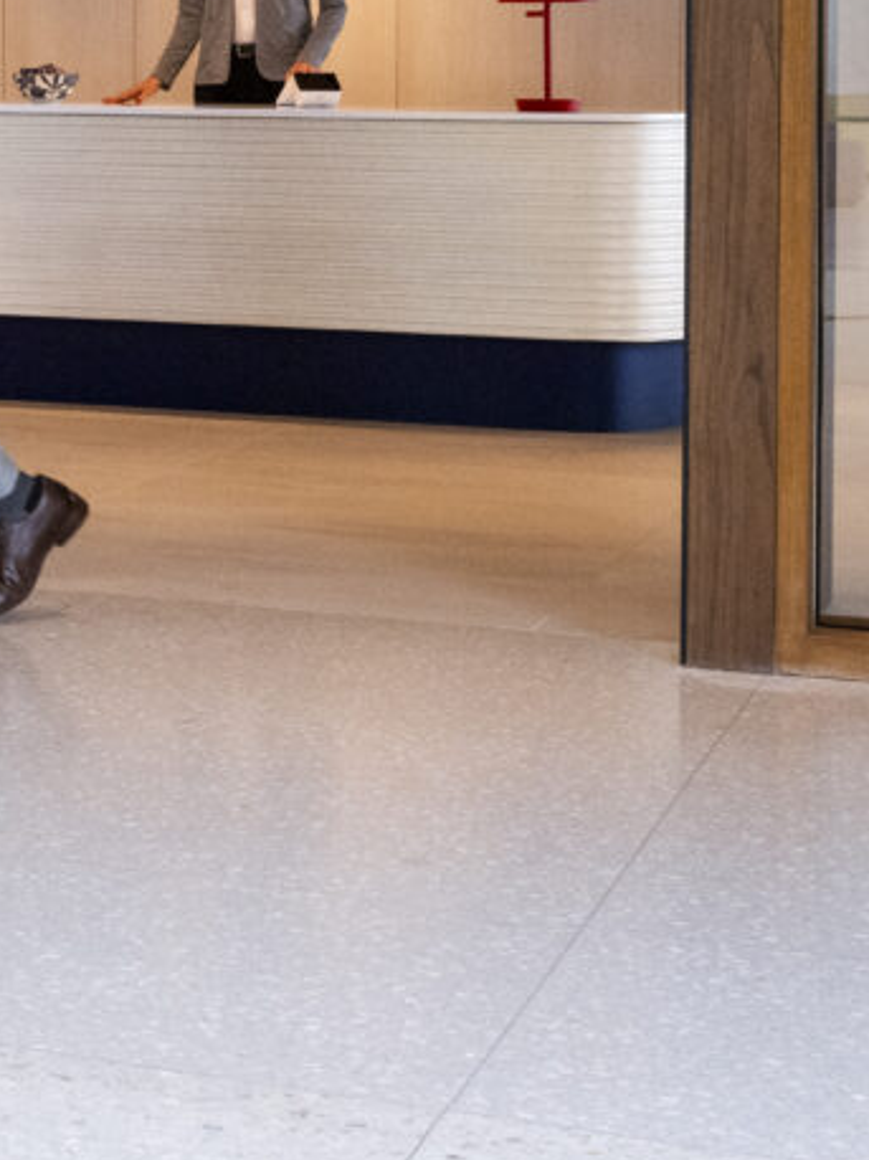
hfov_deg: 13.1
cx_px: -573
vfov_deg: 18.5
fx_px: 3484
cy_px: 71
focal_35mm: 104
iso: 2500
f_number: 7.1
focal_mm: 33
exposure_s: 1/200
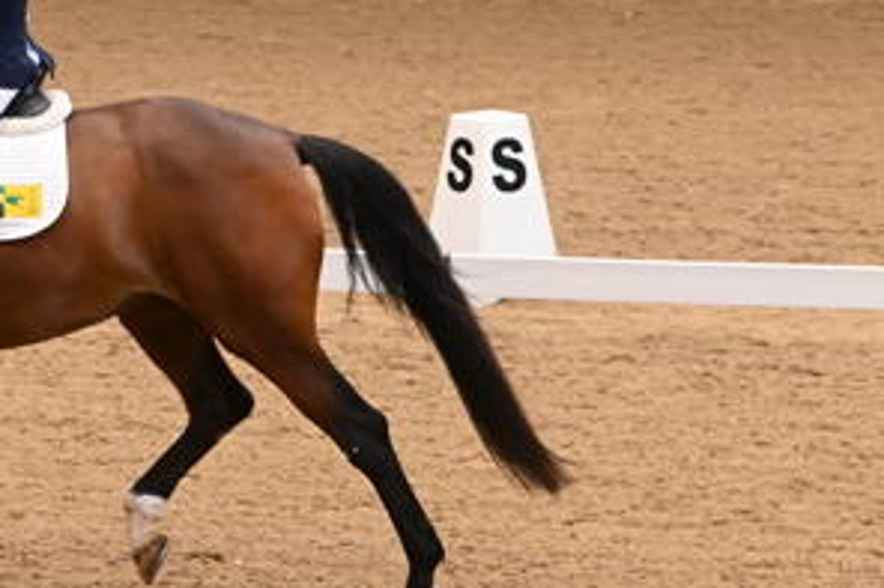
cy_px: 155
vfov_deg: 3.9
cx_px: 12
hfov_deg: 5.8
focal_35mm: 353
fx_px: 8663
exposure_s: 1/400
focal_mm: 145
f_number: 5
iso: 16000
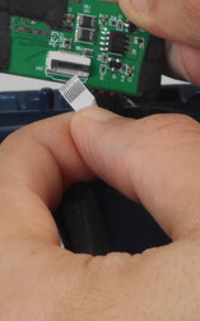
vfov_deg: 6.3
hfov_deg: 3.9
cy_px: 51
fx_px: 2919
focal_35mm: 334
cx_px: 50
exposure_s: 1/60
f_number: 6.1
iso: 140
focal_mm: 23.9
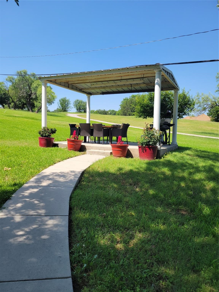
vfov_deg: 67.3
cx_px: 110
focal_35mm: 26
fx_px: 219
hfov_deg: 53.1
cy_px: 146
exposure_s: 1/1529
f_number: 1.8
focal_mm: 5.4
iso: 40
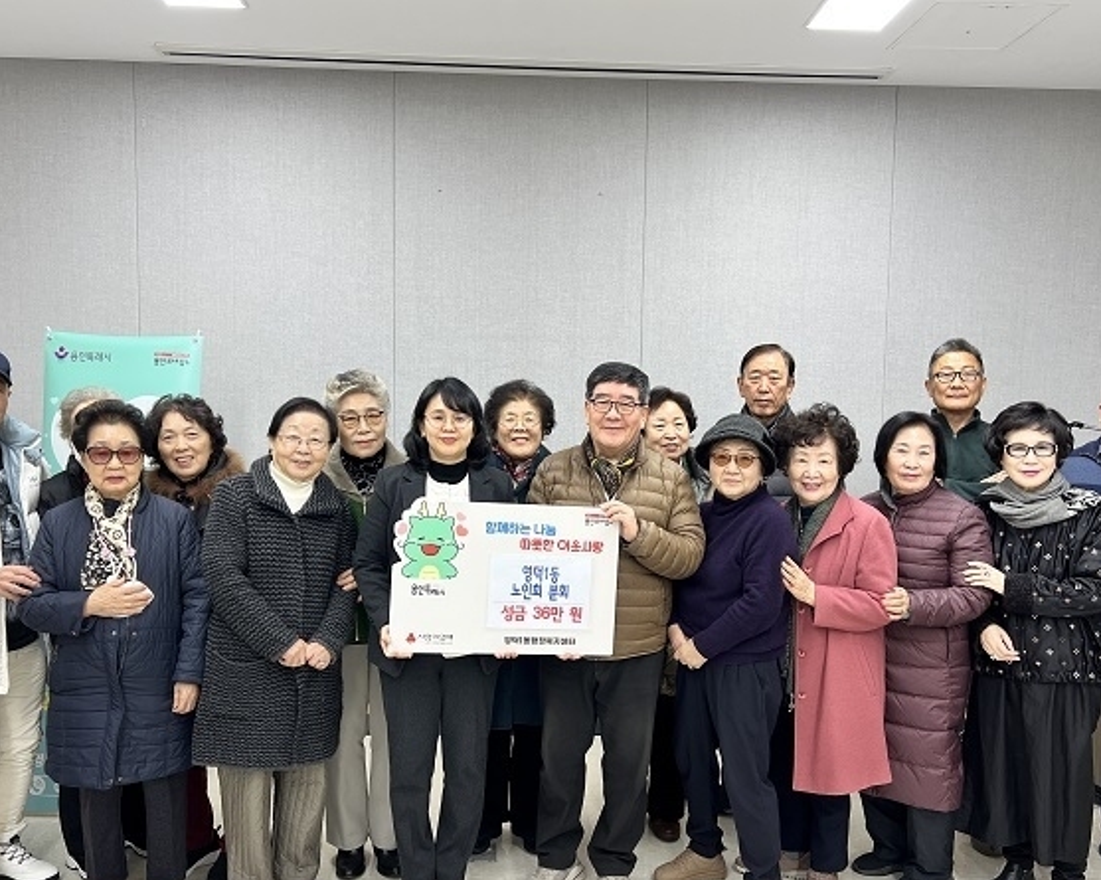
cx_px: 542
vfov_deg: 47.0
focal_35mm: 31
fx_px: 1010
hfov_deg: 57.2
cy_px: 483
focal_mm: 5.7
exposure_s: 1/120
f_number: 1.5
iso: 100
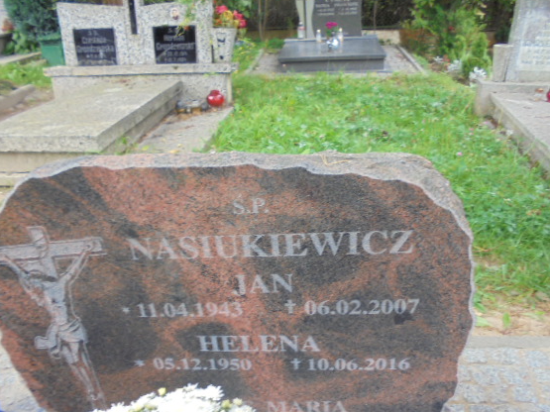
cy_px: 223
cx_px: 281
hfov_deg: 60.0
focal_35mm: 30
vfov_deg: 46.7
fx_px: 477
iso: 100
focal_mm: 4.6
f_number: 3.5
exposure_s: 1/30
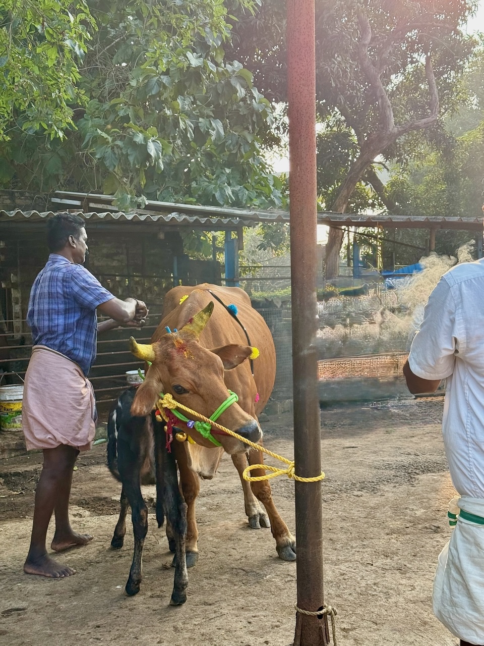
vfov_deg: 39.7
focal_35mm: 48
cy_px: 323
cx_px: 242
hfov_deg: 30.3
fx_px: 895
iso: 80
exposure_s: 1/669
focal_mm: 6.76
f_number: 1.78
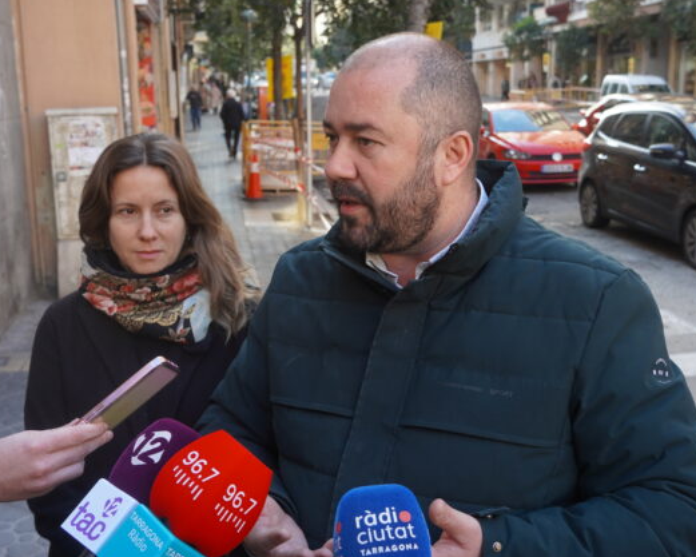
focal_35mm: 45
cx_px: 330
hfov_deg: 41.1
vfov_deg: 33.4
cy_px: 280
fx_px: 927
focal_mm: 26
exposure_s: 1/160
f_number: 5.6
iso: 400
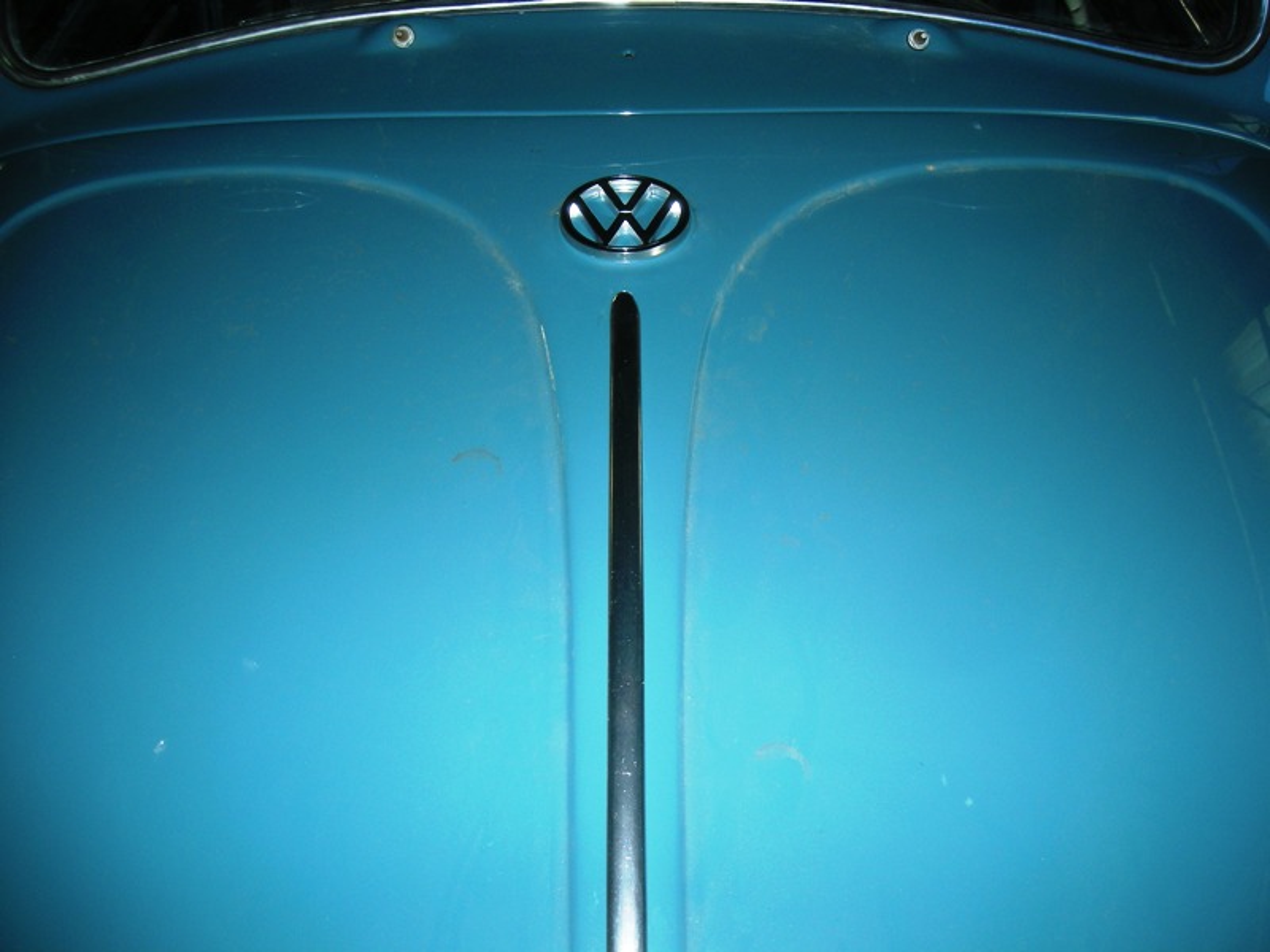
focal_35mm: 35
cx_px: 635
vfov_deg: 40.7
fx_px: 1284
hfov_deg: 52.6
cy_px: 476
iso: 50
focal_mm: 5.7
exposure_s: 1/60
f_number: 2.8
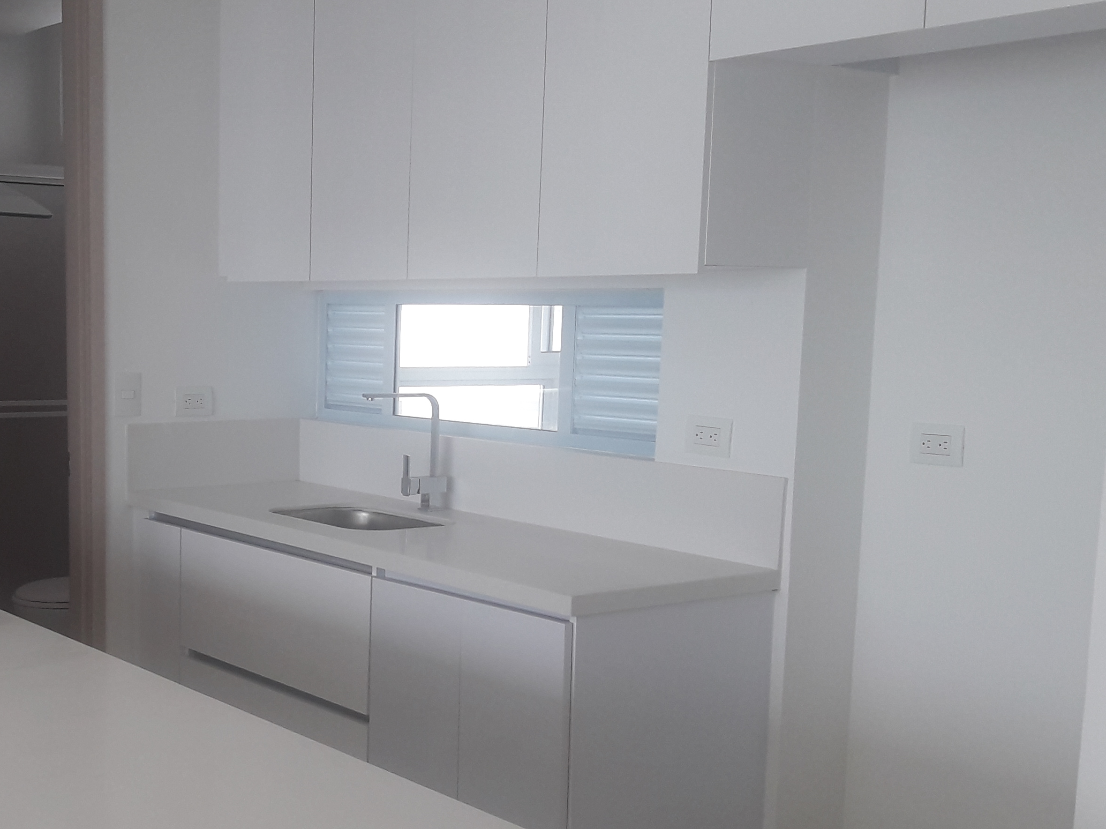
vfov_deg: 29.6
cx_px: 279
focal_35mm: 49
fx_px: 1565
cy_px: 518
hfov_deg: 38.0
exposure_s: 1/60
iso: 50
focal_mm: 3.7
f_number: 1.9
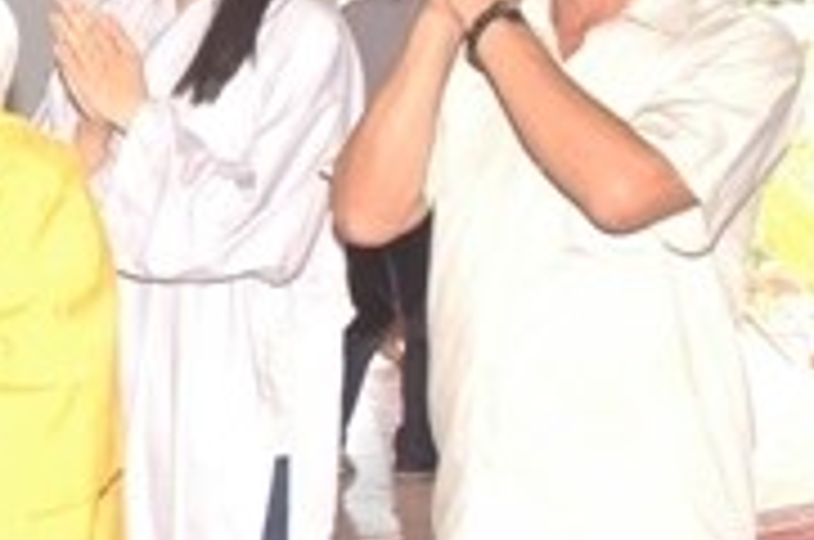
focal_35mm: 133
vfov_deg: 10.3
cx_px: -531
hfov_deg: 14.1
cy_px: 166
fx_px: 2997
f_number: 3.8
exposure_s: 1/50
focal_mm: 25
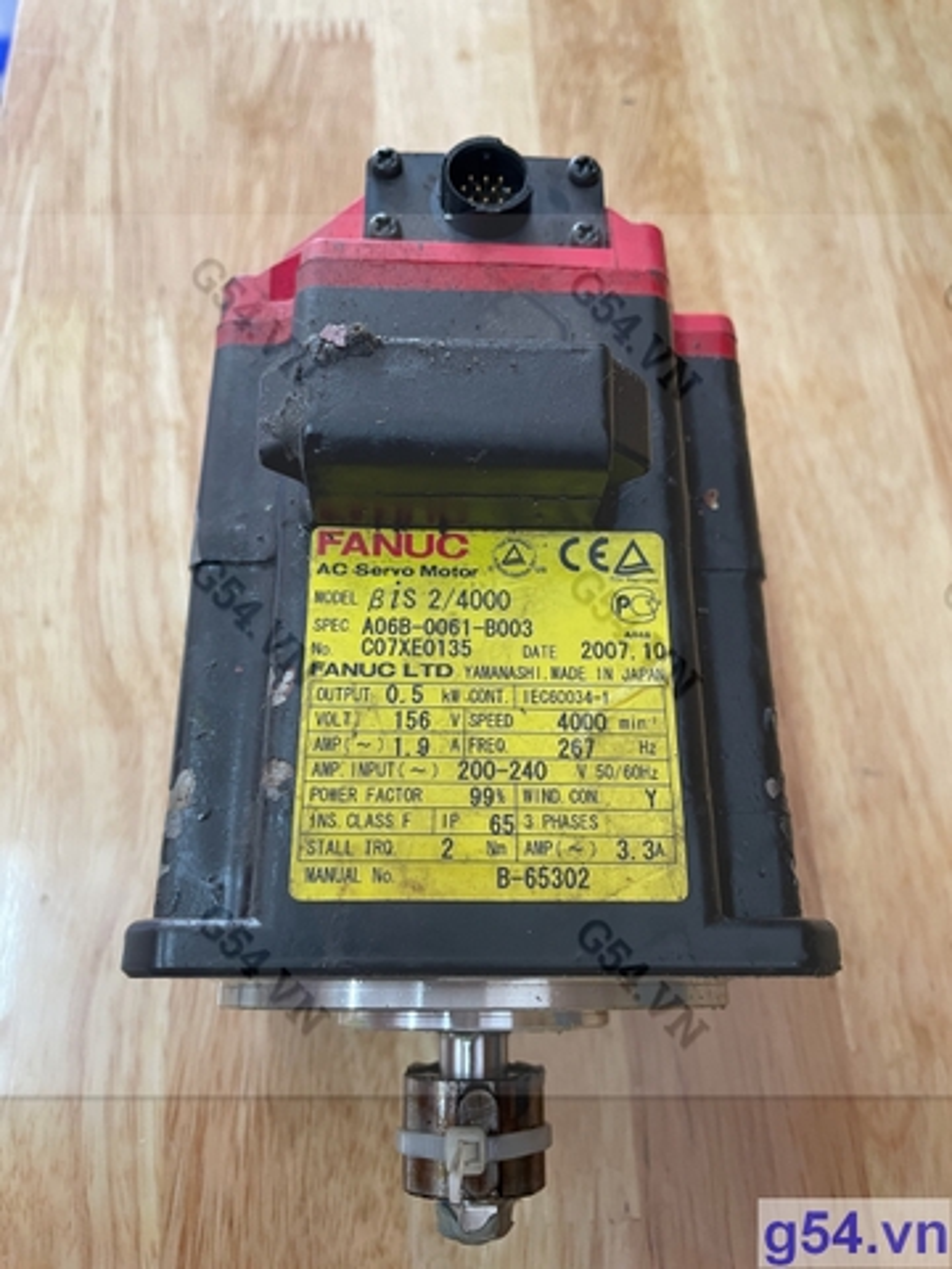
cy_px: 634
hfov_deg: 53.1
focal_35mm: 26
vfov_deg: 67.3
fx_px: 953
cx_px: 476
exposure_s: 1/60
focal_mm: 4.2
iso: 250
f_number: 1.6
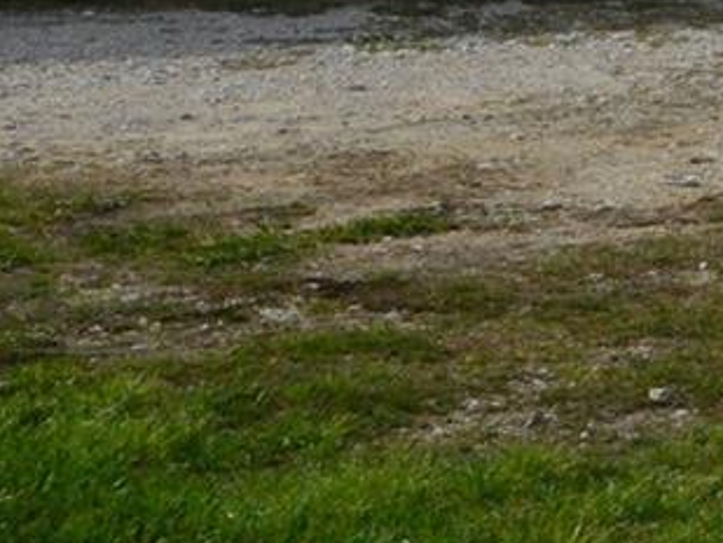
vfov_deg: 7.6
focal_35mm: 191
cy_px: -418
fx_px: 3991
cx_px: 1944
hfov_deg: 9.0
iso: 280
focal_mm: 20
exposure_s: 1/500
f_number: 11
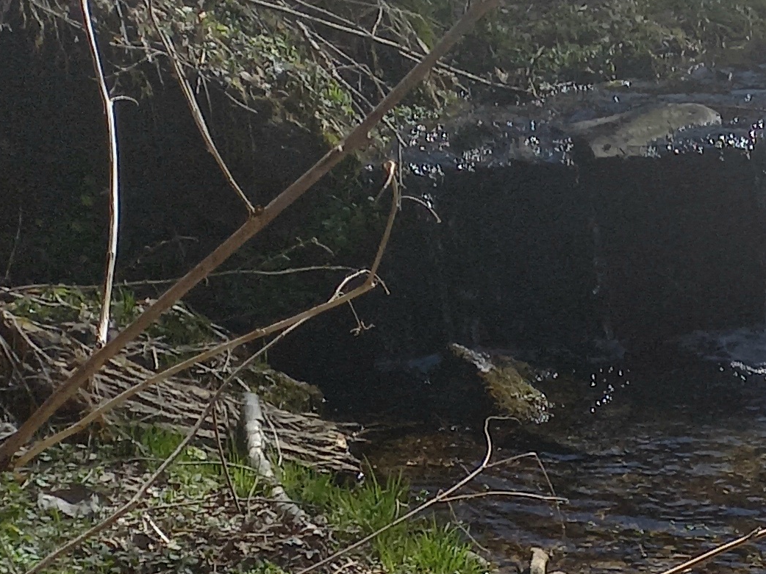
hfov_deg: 17.7
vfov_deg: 14.7
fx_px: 2124
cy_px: 756
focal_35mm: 96
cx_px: 1245
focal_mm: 4.65
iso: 50
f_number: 1.8
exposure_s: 1/833
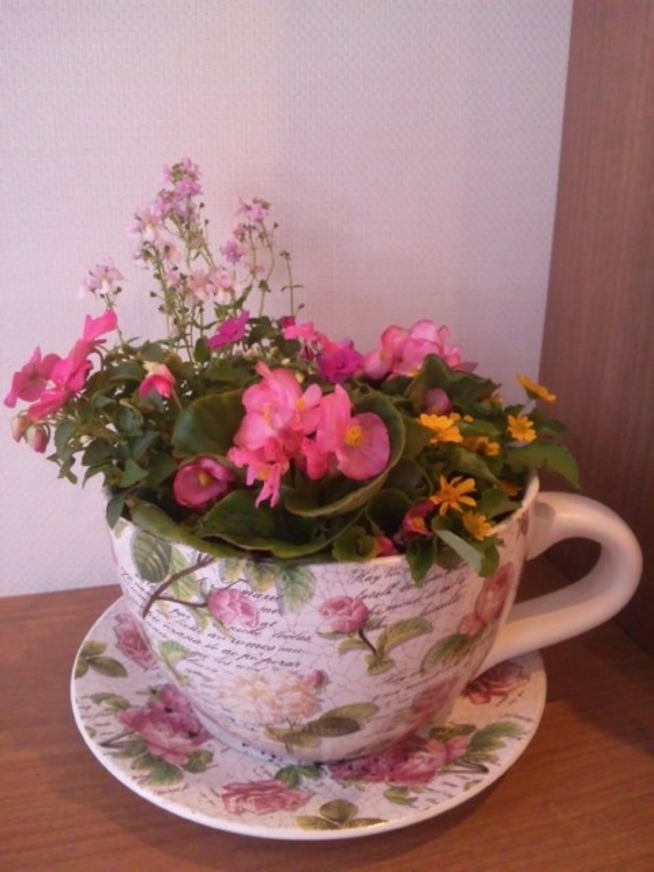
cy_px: 436
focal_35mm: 28
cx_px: 327
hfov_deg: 49.7
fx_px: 705
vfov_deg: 63.4
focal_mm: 5.07
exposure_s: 1/303
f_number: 2.8
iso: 400
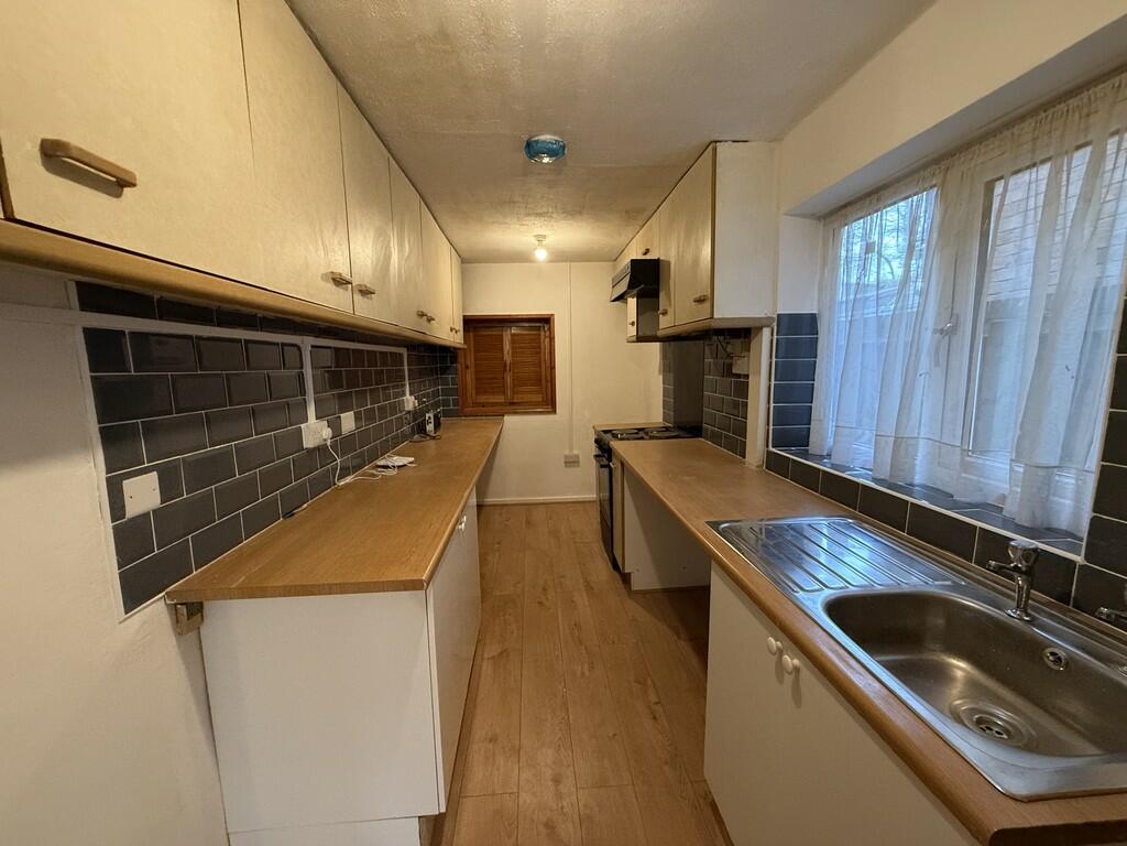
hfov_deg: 102.1
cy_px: 423
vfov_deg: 85.7
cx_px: 564
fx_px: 456
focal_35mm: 14
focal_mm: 2.22
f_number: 2.2
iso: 640
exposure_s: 1/60
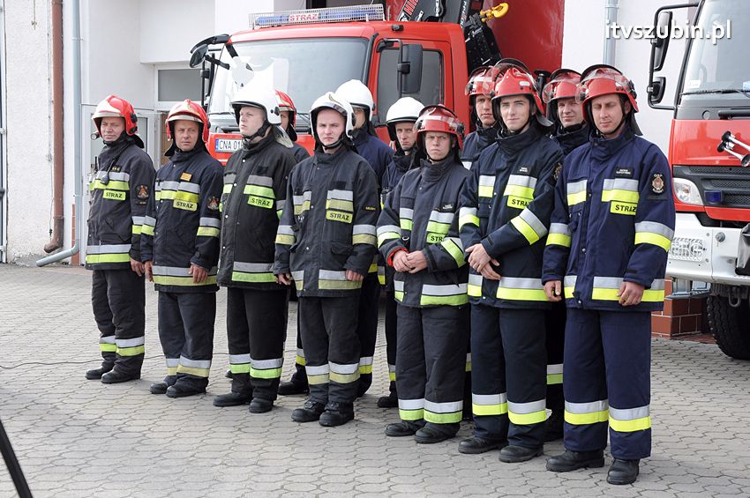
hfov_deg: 31.9
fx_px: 1311
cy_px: 249
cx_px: 375
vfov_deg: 21.5
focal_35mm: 63
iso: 500
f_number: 8
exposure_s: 1/250
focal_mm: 42
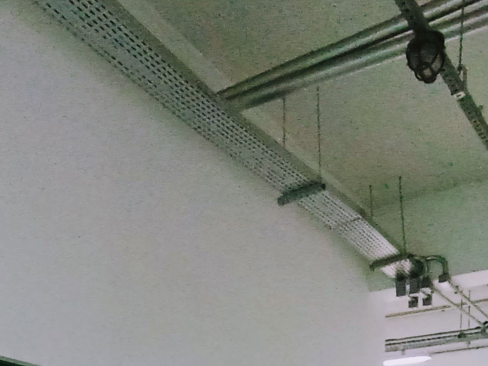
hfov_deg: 36.7
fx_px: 719
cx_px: 130
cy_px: 510
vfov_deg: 24.0
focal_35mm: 51
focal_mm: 1.65
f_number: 2.2
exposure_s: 1/24
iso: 715
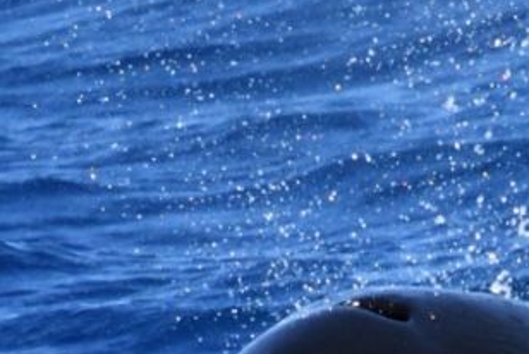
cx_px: 462
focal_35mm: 1556
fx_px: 22886
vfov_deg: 0.9
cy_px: 422
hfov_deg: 1.3
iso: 2200
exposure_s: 1/8000
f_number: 6.3
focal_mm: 600
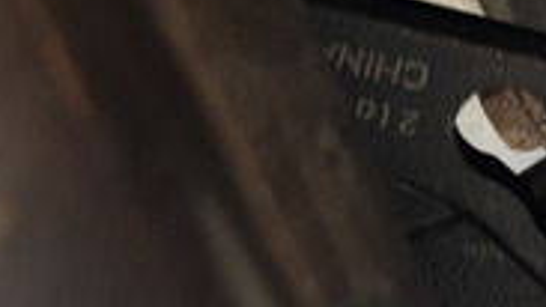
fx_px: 2563
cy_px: 395
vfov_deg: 6.8
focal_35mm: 177
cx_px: 829
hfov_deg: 11.6
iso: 500
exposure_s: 1/30
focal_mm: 5.96
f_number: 1.6
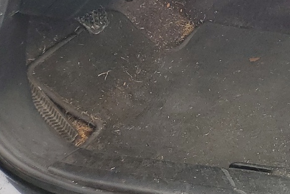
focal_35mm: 93
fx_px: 749
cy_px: -126
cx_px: 483
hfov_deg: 18.4
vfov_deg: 13.5
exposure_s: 1/370
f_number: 1.5
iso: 50
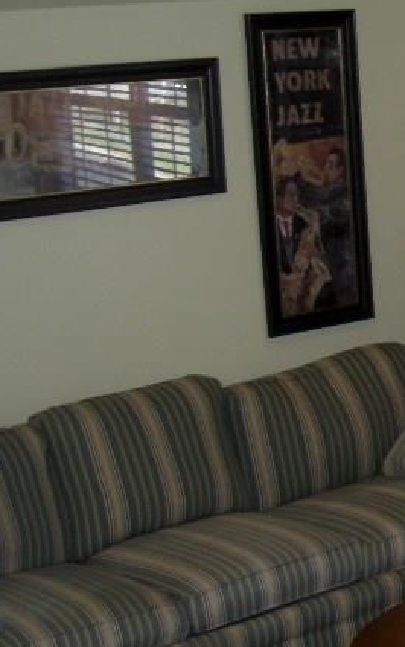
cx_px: 662
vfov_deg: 21.4
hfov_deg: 12.6
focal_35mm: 97
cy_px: 409
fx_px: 1711
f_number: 2.8
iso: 200
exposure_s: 1/60
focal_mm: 7.9
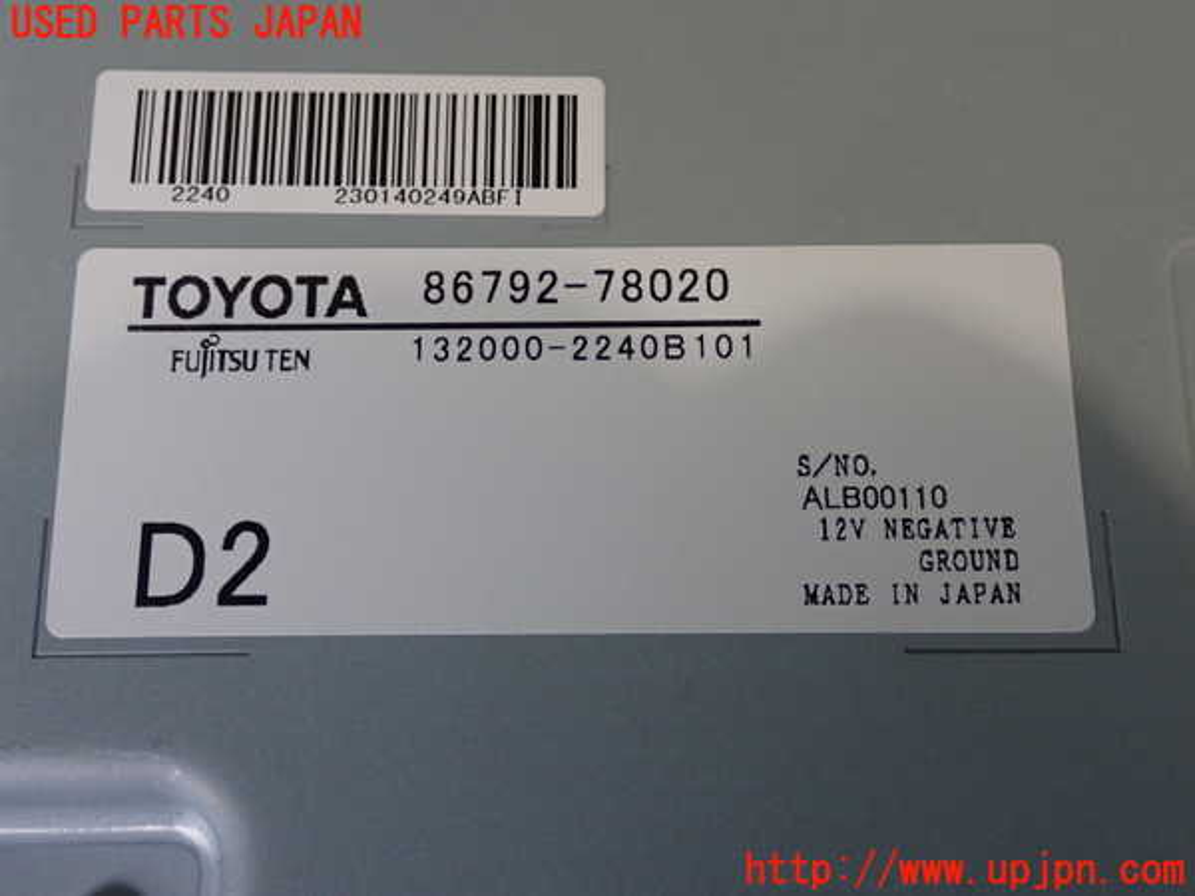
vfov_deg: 32.9
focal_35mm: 44
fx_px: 1519
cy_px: 448
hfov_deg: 42.9
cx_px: 598
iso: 500
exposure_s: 1/40
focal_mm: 7.84
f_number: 2.9
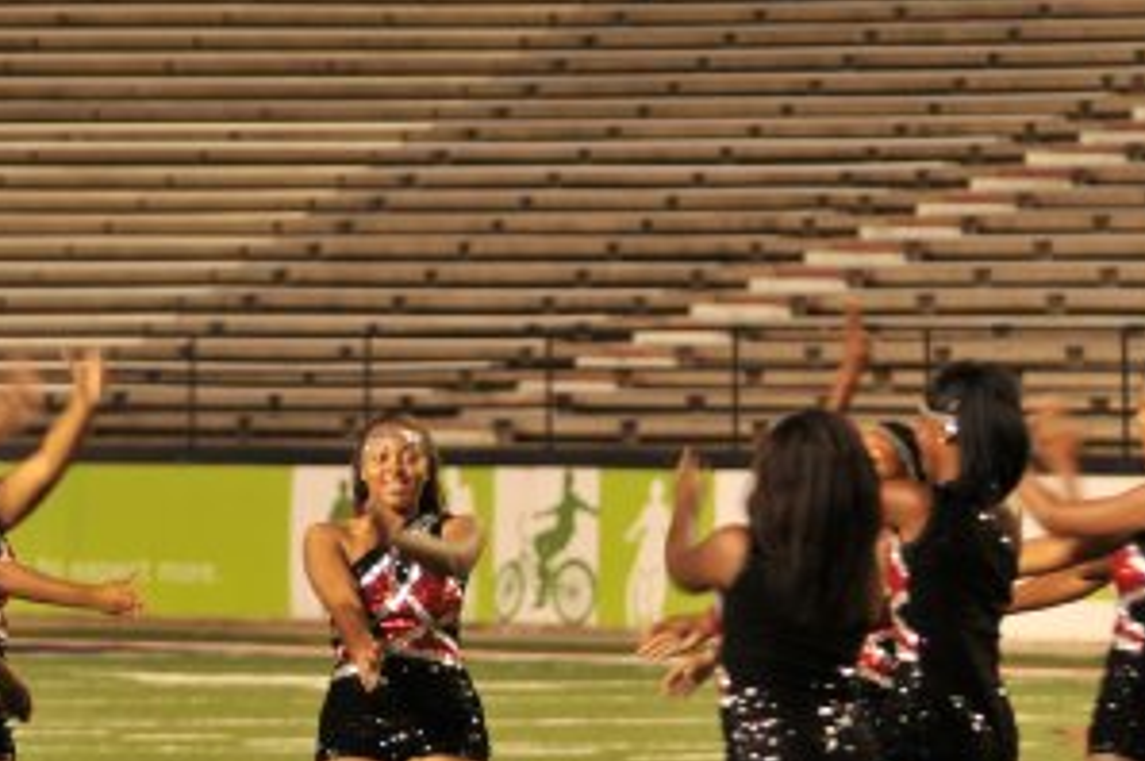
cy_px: 640
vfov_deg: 3.6
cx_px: 223
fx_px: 12147
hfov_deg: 5.4
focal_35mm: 382
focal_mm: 95
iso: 220
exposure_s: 1/60
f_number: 2.8
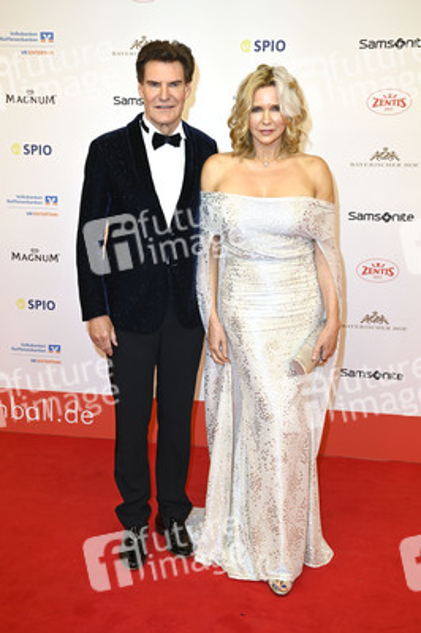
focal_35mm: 44
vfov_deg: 44.5
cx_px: 210
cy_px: 316
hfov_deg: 30.5
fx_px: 773
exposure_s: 1/200
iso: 640
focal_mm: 44
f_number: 7.1
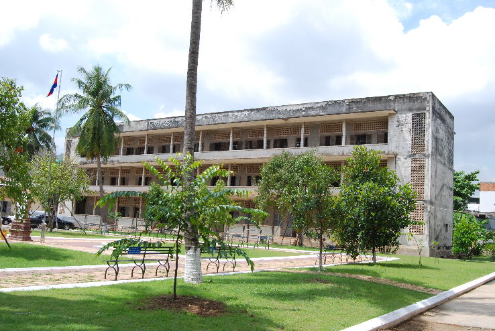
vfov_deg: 38.5
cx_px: 248
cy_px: 166
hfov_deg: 55.1
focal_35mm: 34
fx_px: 475
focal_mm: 23
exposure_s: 1/500
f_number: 11
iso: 400
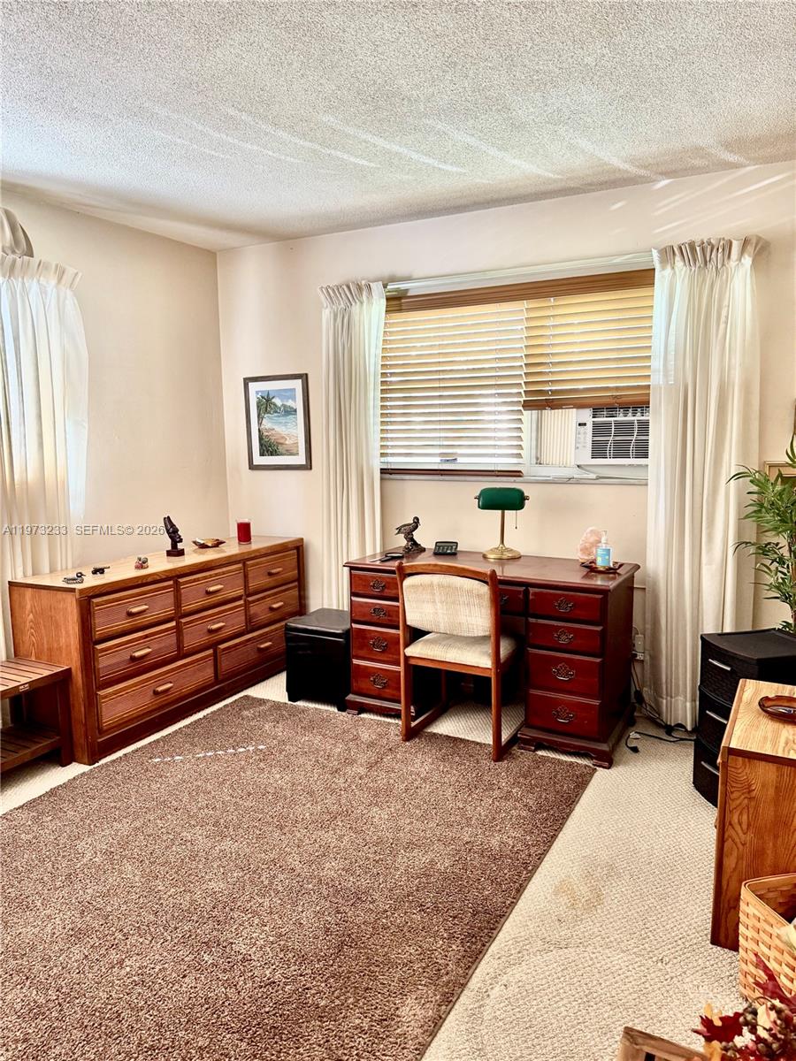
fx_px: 736
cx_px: 398
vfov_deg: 71.6
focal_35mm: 24
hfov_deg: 56.8
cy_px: 530
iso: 250
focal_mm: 6.76
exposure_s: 1/60
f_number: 1.78
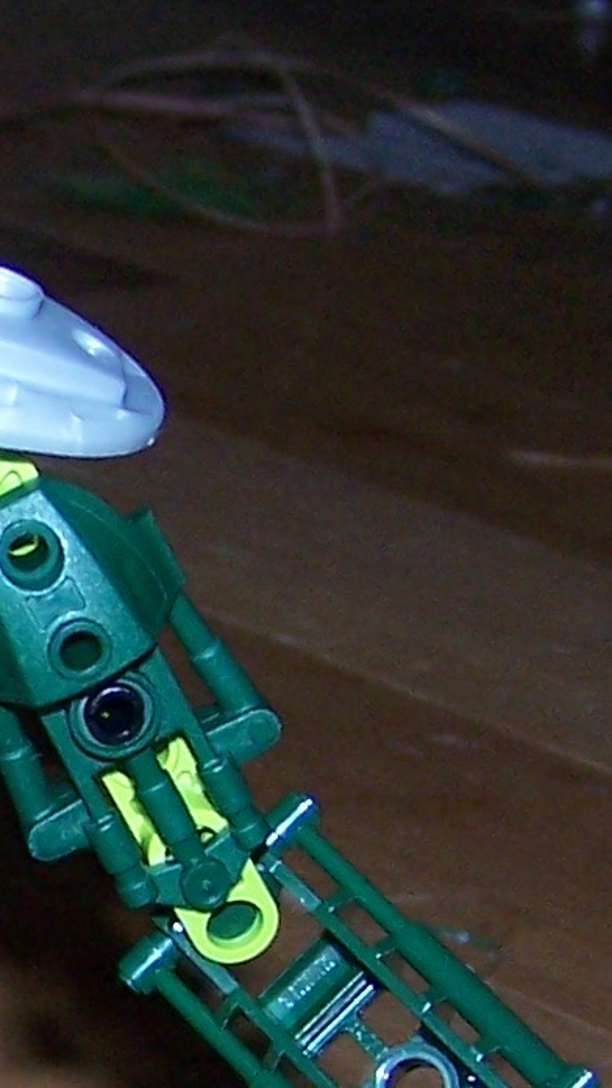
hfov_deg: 7.6
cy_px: 941
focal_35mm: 153
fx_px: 4414
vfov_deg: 13.9
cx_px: -587
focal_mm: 6.3
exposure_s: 1/60
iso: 140
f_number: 2.8
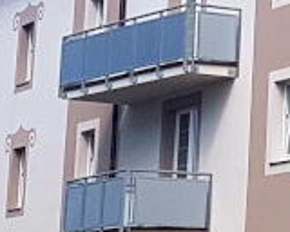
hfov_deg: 8.9
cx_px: 756
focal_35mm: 190
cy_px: -27
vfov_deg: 8.1
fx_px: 1631
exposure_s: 1/1400
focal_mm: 4.2
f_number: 1.7
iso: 40
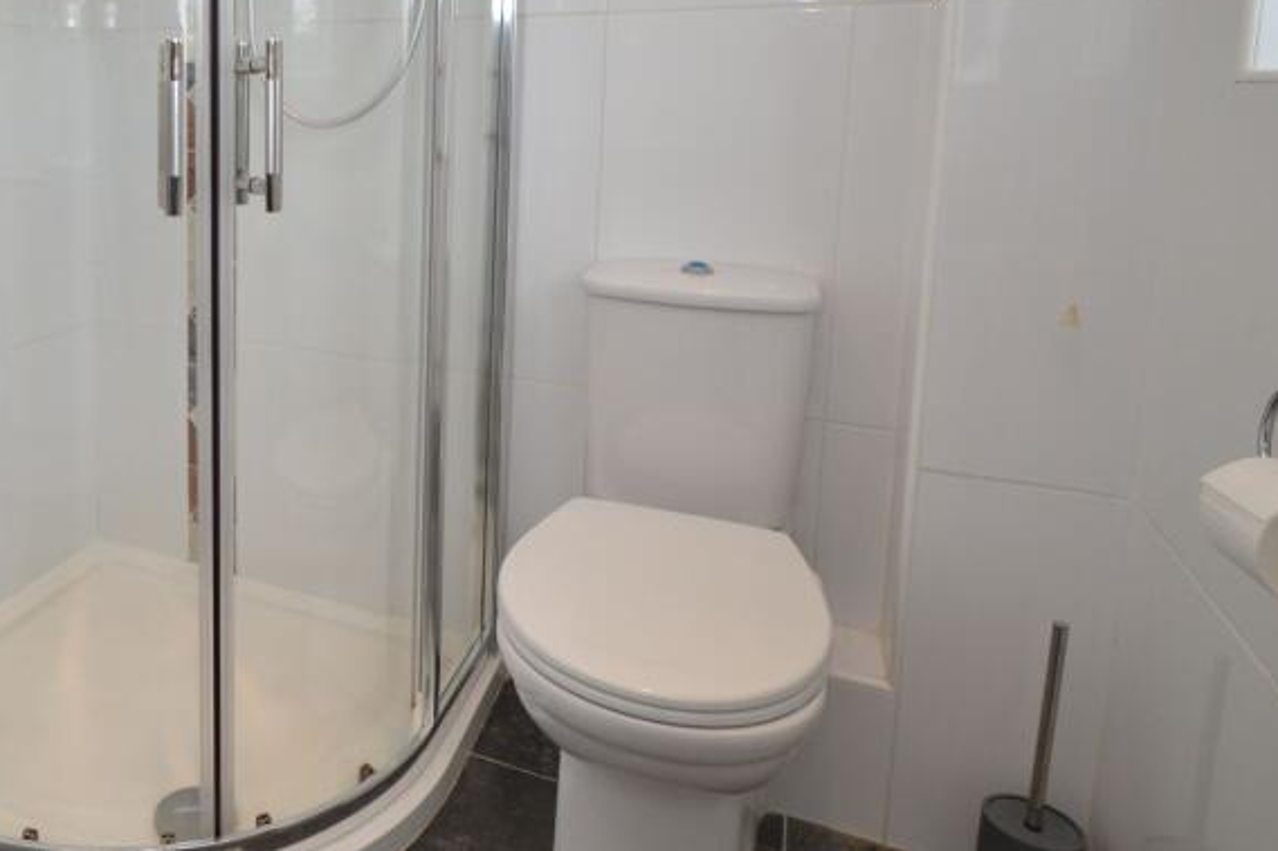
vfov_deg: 46.0
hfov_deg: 61.0
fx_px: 958
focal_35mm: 27
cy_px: 201
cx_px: 229
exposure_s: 1/100
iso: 400
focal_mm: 10
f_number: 5
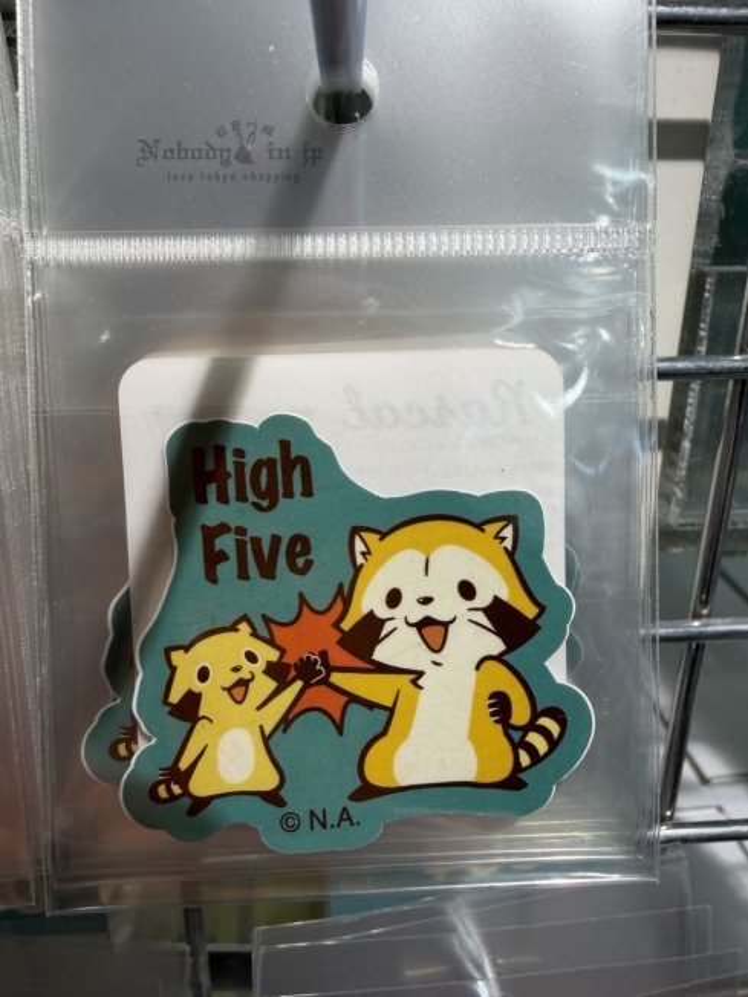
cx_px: 374
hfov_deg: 54.9
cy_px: 498
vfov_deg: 69.4
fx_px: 720
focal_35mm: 25
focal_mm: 2.22
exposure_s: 1/100
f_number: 2.2
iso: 25
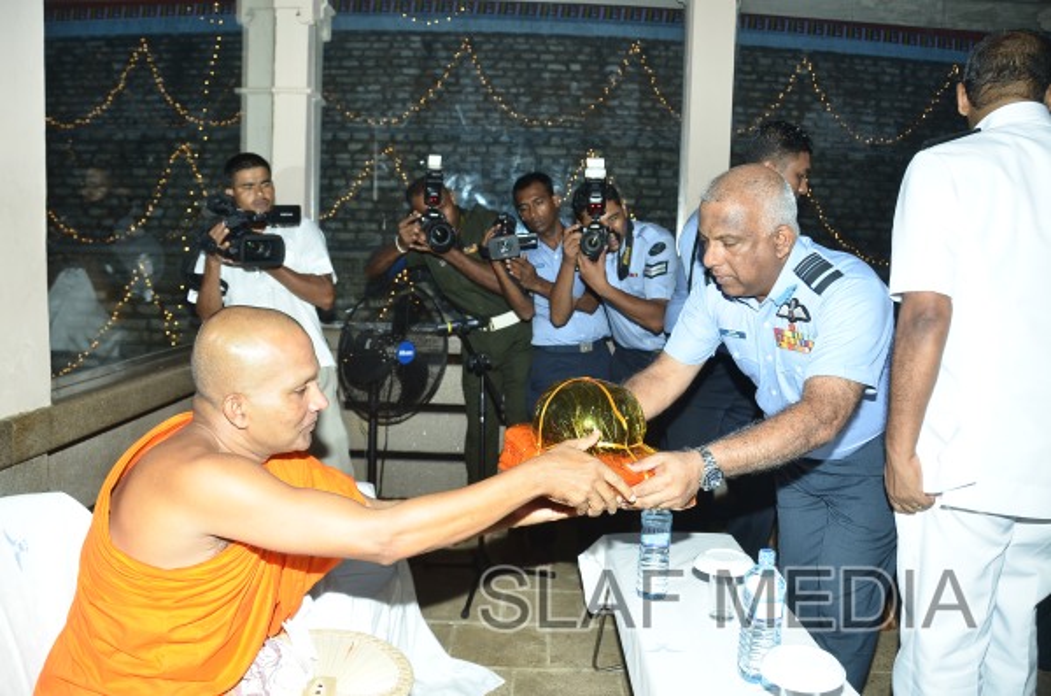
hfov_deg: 67.5
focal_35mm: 27
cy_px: 348
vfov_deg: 47.7
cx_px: 526
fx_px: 786
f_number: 4
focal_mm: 18
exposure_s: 1/125
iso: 200
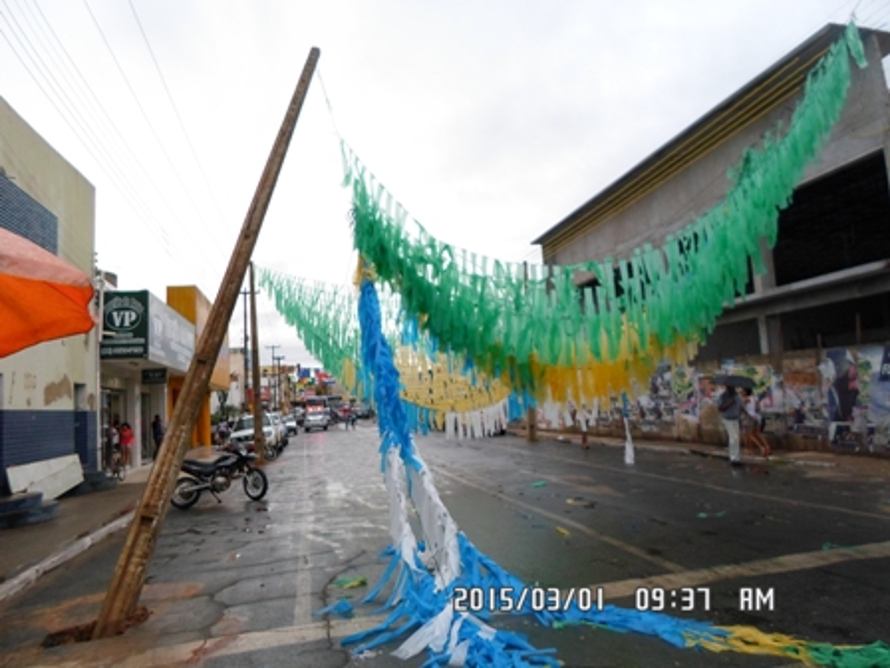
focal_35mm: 25
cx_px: 445
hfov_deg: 69.4
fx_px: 643
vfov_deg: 54.9
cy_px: 334
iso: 80
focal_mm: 4.5
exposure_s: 1/180
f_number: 2.5
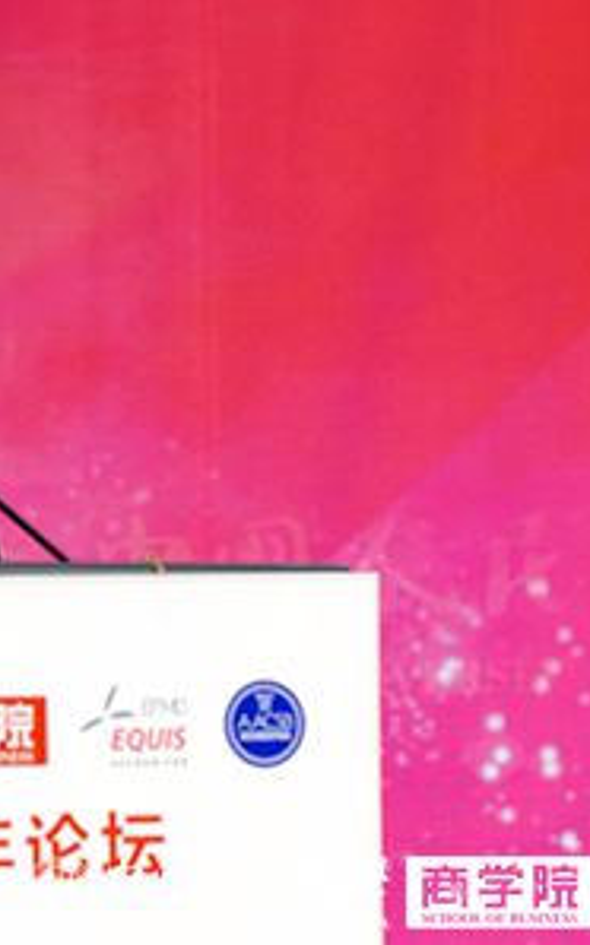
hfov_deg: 5.4
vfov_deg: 8.7
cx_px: -105
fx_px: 6232
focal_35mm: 242
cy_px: 472
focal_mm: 105
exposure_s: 1/160
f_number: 4
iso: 2000
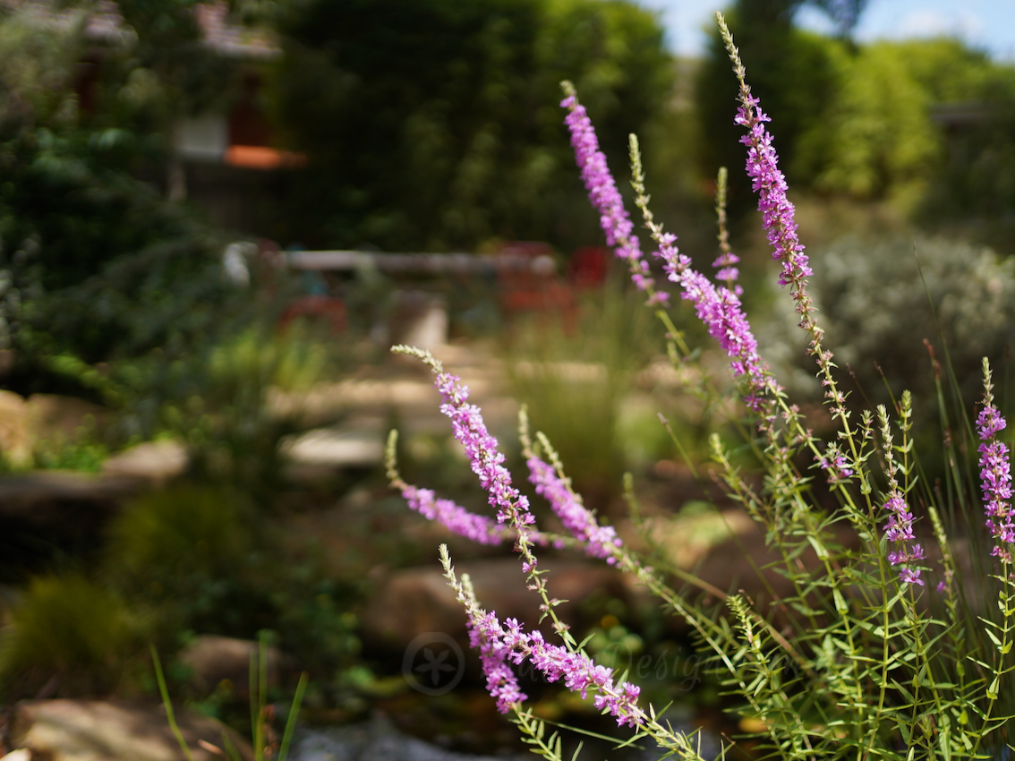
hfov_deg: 48.9
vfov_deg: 37.7
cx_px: 572
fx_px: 1114
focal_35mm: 38
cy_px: 380
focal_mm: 35
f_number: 1.8
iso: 160
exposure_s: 1/3200
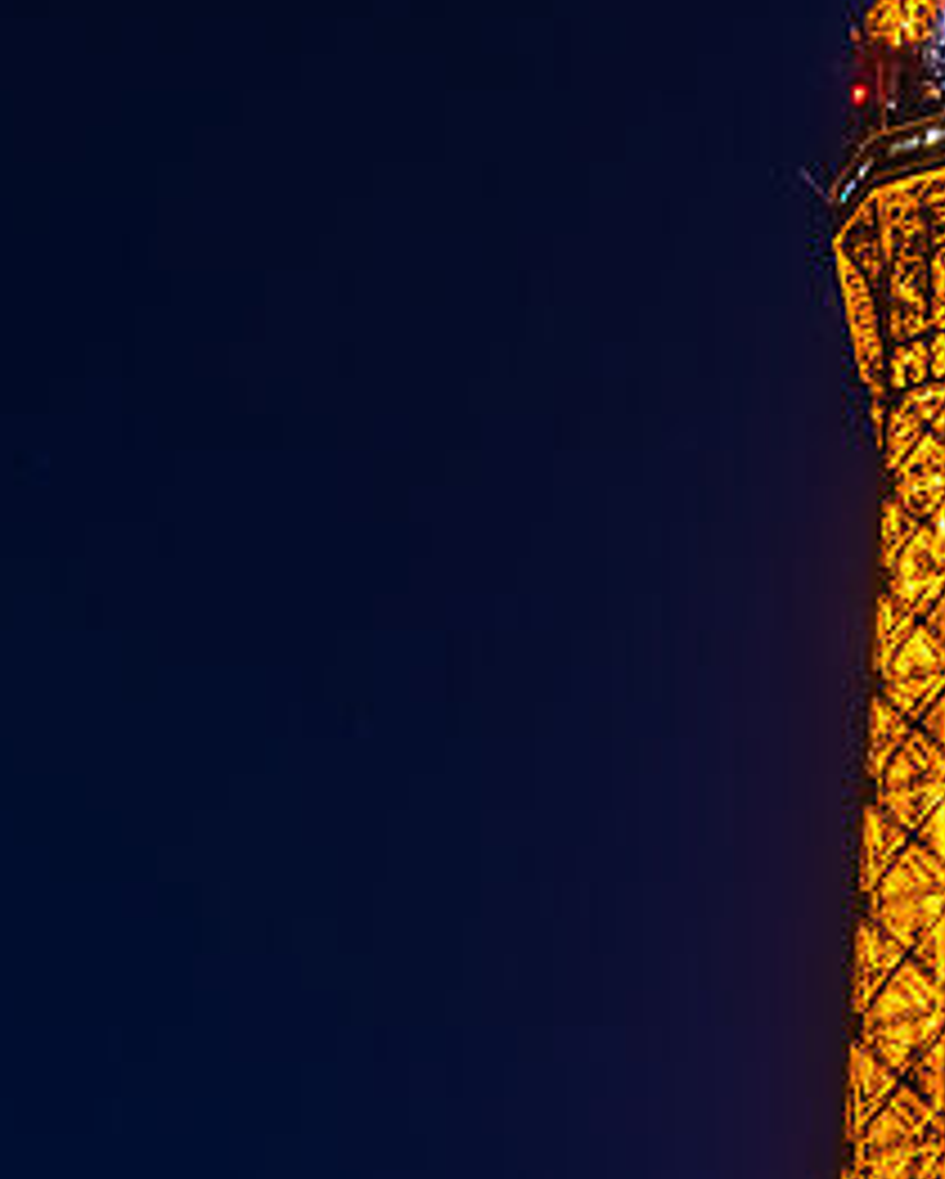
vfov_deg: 8.2
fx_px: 5098
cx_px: -164
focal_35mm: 146
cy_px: 4626
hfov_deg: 10.4
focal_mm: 17
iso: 100
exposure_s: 1
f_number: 5.6
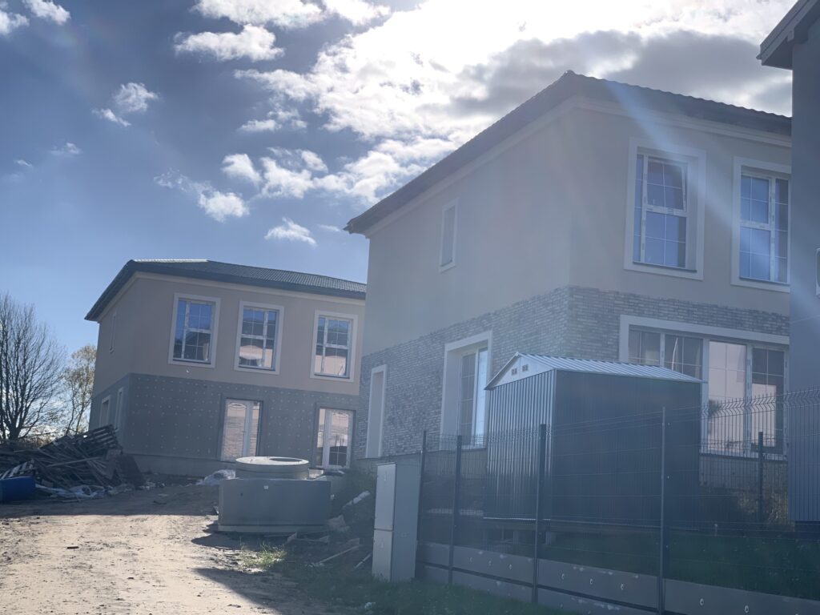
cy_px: 308
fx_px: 1232
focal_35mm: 52
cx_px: 410
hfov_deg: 36.8
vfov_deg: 28.0
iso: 16
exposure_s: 1/1229
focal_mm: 6
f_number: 2.4
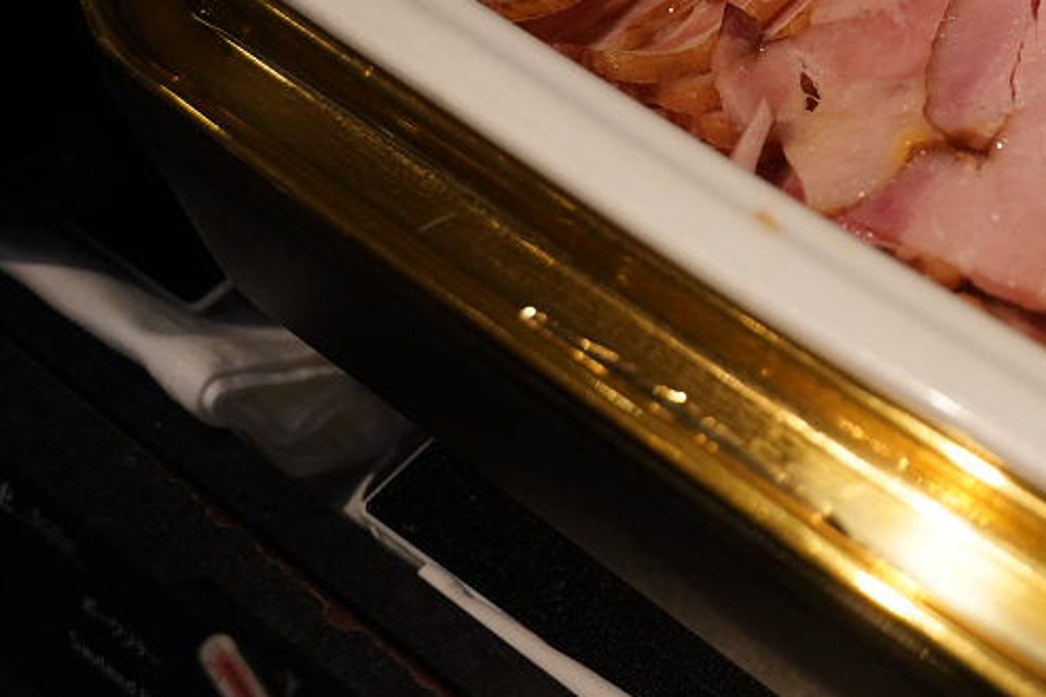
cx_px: 1245
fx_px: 1975
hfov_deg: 26.5
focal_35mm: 68
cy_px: -38
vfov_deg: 19.3
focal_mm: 28
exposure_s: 1/160
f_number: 3.5
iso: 1600
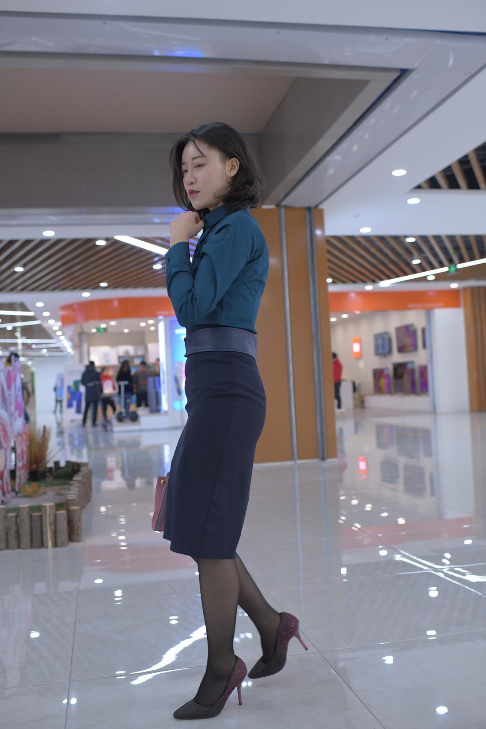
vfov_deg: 54.4
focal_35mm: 35
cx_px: 243
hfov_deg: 37.9
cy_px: 364
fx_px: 709
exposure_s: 1/320
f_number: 3.2
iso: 900
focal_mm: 35
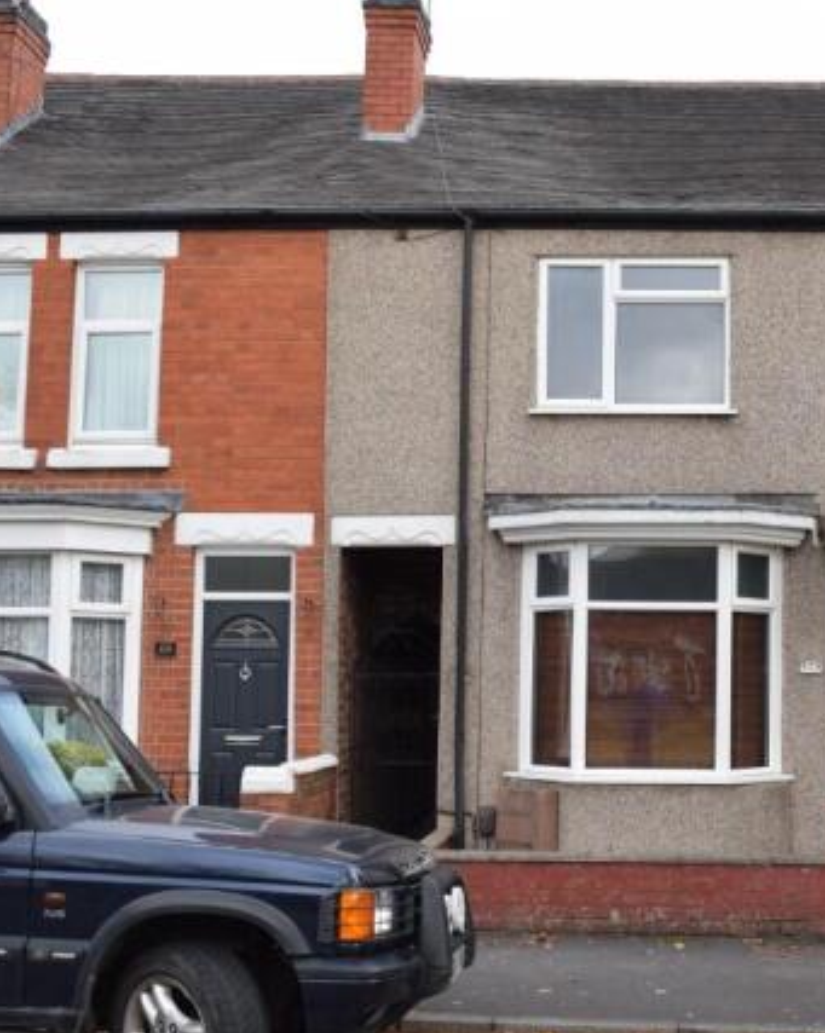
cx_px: 625
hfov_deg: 29.9
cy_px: 526
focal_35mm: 50
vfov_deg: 37.6
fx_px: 1519
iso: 400
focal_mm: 23
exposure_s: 1/200
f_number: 7.1
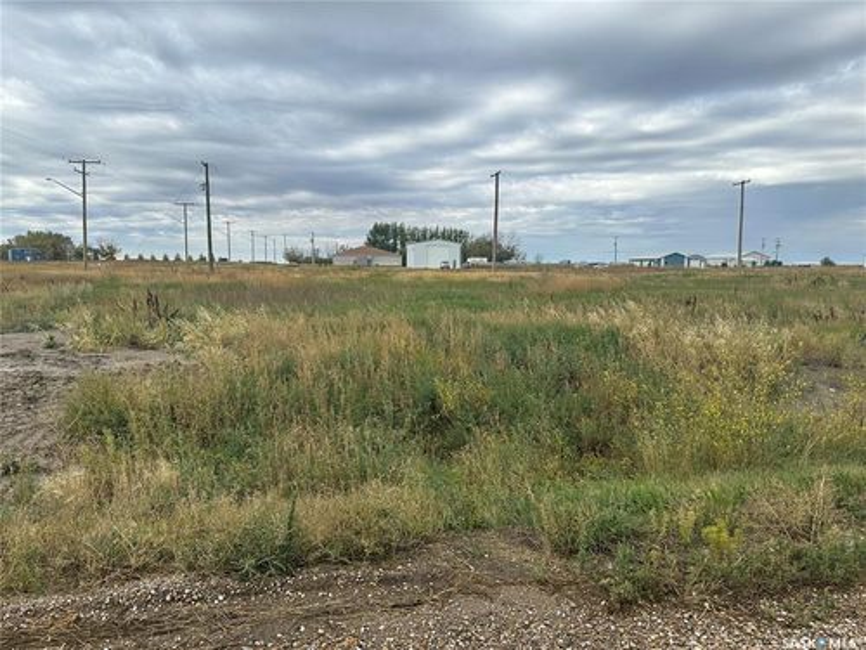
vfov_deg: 56.8
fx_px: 600
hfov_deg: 71.6
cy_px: 325
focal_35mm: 24
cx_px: 433
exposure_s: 1/2525
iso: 80
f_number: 1.78
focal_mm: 6.86
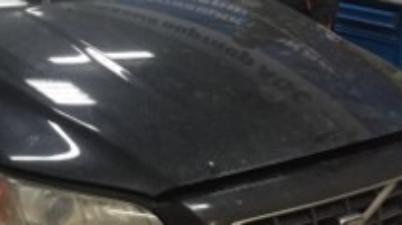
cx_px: 44
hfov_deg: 33.2
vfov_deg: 19.7
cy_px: 36
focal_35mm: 60
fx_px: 639
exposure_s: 1/33
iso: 200
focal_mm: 4.15
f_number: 2.2
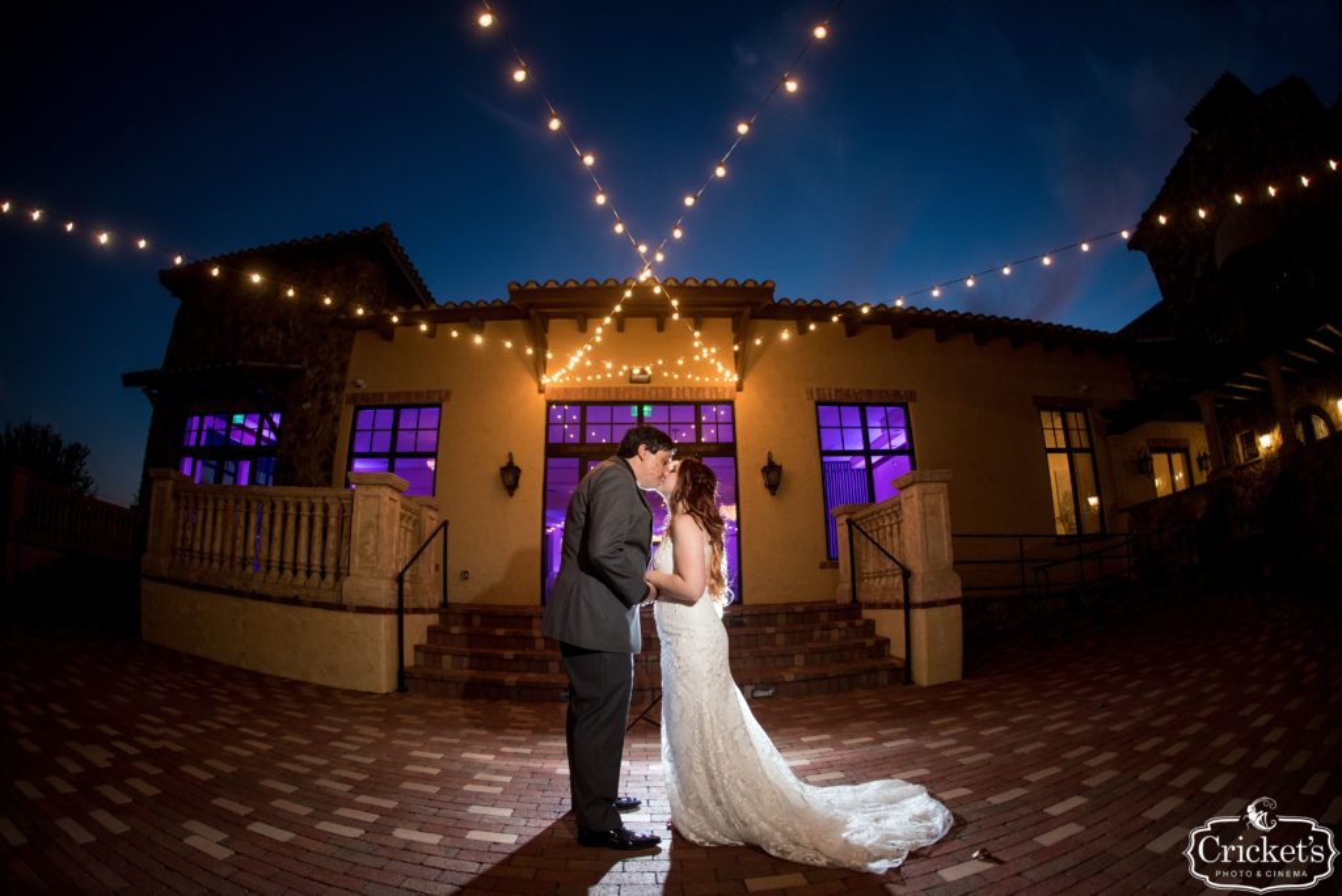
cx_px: 671
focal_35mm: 15
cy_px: 448
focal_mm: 15
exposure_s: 1/60
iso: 1000
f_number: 2.8
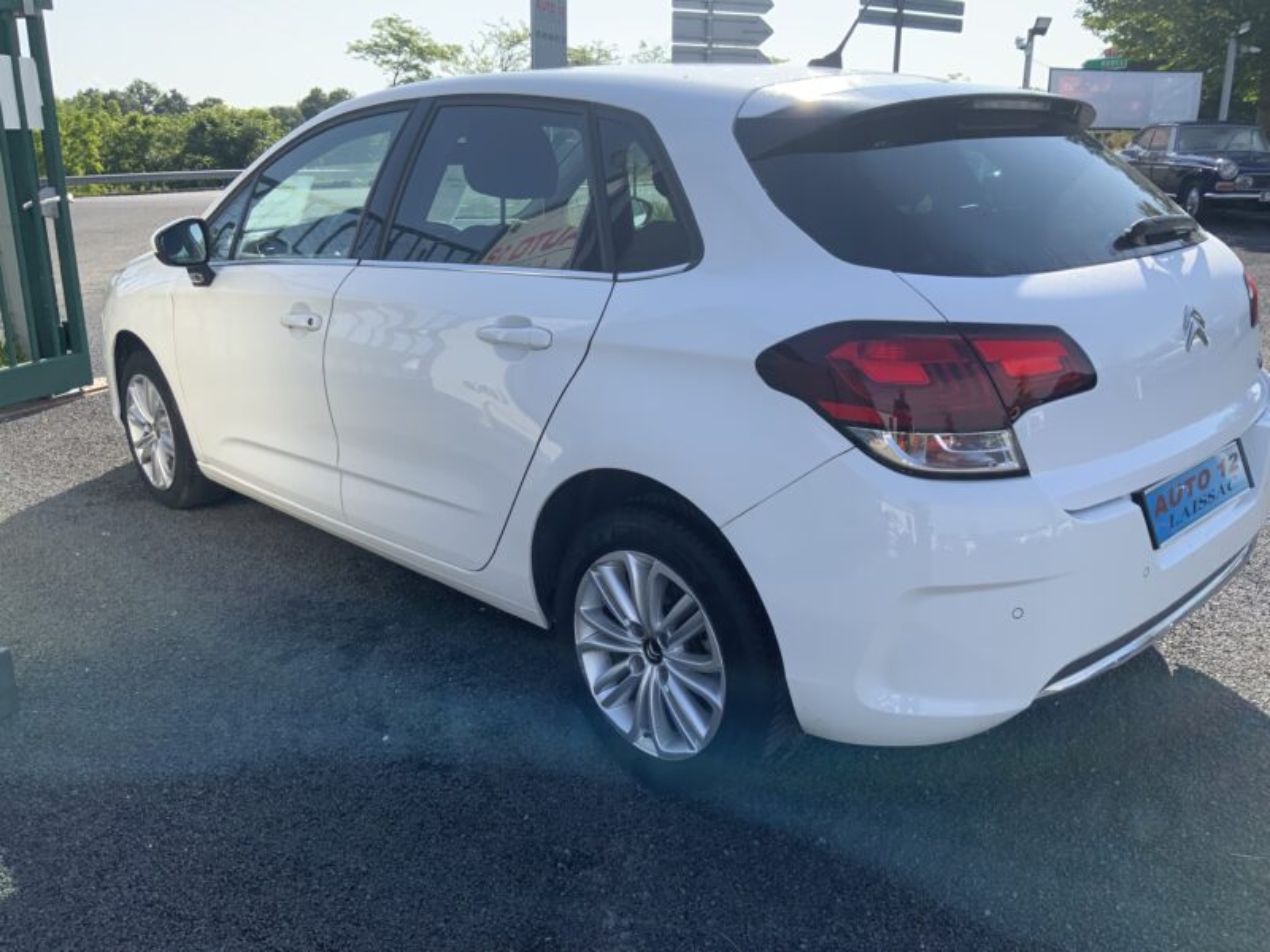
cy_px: 476
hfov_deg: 61.7
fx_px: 1064
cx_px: 635
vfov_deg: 48.2
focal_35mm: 29
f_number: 1.8
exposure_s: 1/1015
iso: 16
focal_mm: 3
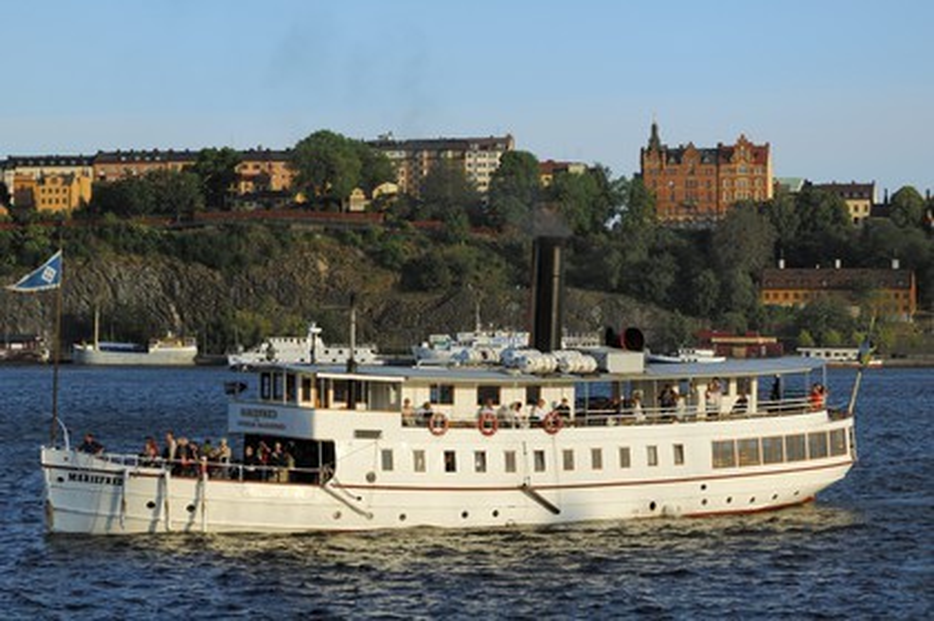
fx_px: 2722
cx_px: 467
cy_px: 310
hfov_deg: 19.5
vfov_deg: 13.0
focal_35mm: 105
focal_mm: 70
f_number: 6.3
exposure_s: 1/400
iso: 100
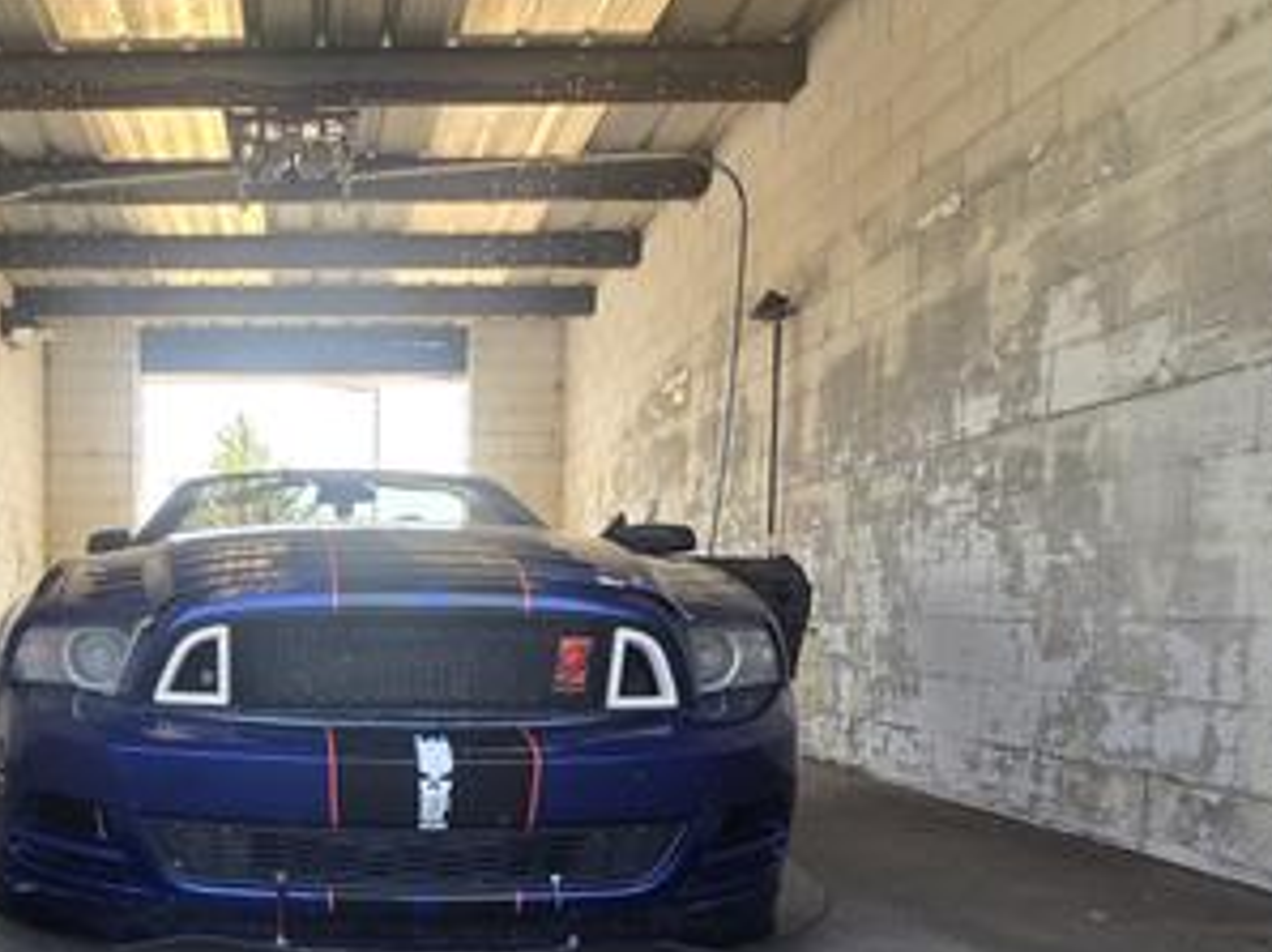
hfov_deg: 70.5
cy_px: 649
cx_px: 295
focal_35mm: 22
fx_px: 808
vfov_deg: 59.3
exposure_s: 1/294
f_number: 2.2
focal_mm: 2.2
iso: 50
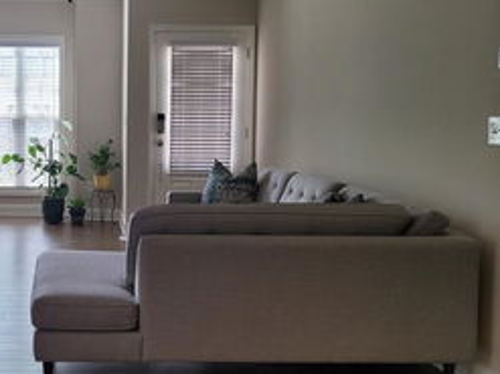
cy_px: 158
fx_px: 650
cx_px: 72
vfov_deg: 32.1
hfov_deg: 39.7
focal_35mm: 45
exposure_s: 1/120
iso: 100
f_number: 1.8
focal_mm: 5.4
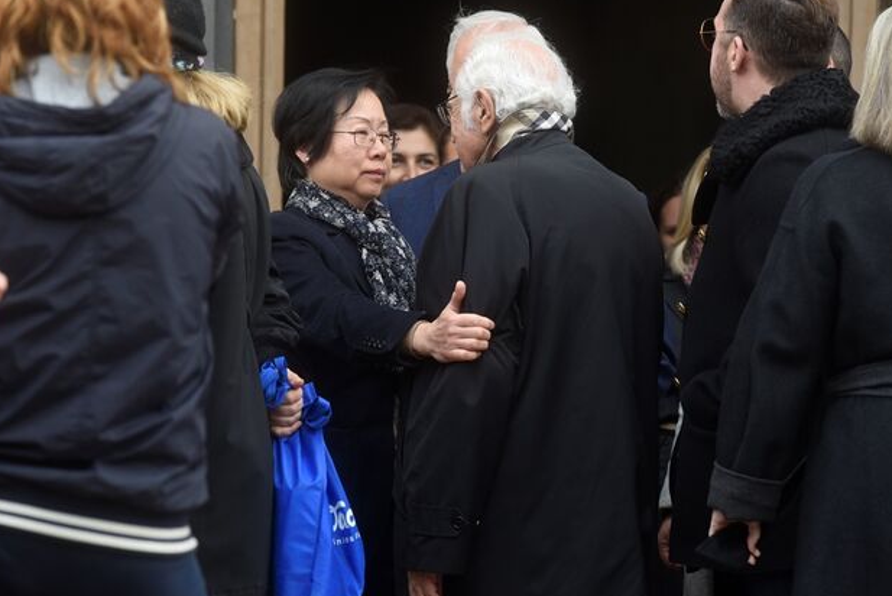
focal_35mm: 258
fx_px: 6395
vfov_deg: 5.3
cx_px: 424
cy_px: 296
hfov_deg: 8.0
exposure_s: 1/640
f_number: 5.6
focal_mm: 200
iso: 800
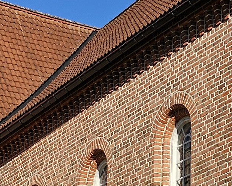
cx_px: 310
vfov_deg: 10.5
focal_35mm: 145
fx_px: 995
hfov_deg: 12.8
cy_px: 209
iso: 10
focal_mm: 6.3
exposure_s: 1/986
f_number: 1.7
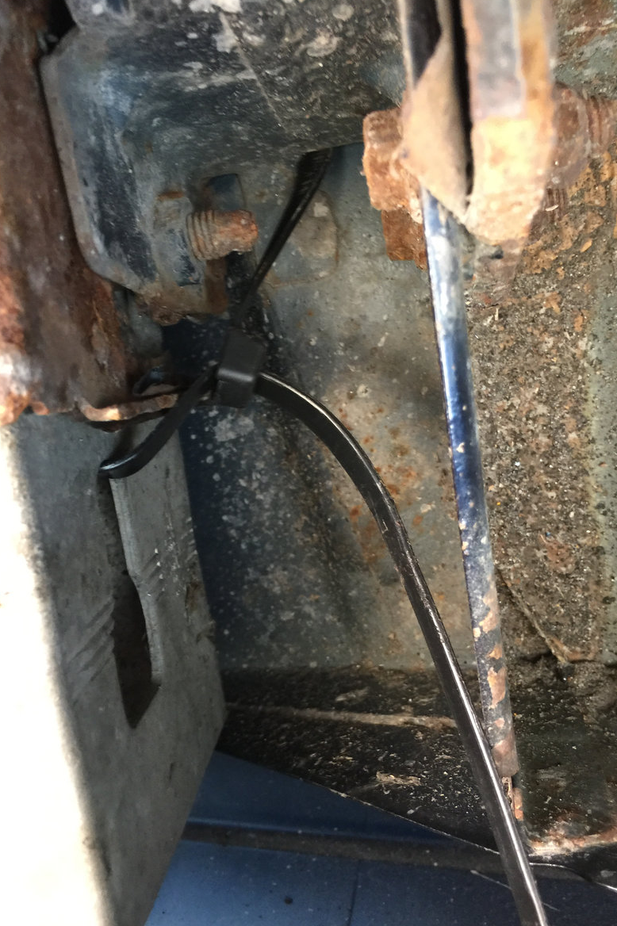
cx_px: 294
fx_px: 797
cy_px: 470
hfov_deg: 42.3
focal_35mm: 31
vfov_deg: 60.3
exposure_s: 1/10
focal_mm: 4.15
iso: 100
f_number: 2.2
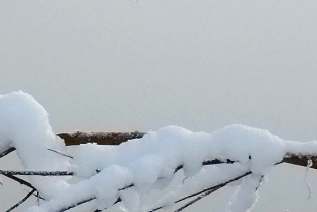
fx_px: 3690
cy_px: -28
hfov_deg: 4.9
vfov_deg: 3.3
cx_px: -52
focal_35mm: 419
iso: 200
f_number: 11
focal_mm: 35
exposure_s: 1/420
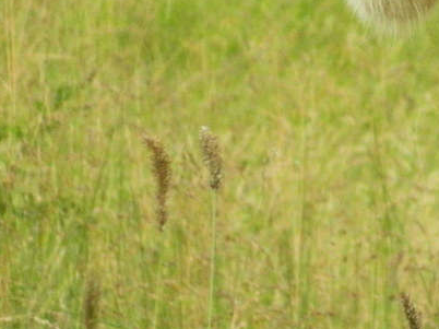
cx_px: 610
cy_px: -77
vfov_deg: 1.5
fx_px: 12256
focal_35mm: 967
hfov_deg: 2.0
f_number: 5.6
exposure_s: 1/400
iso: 400
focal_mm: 59.7
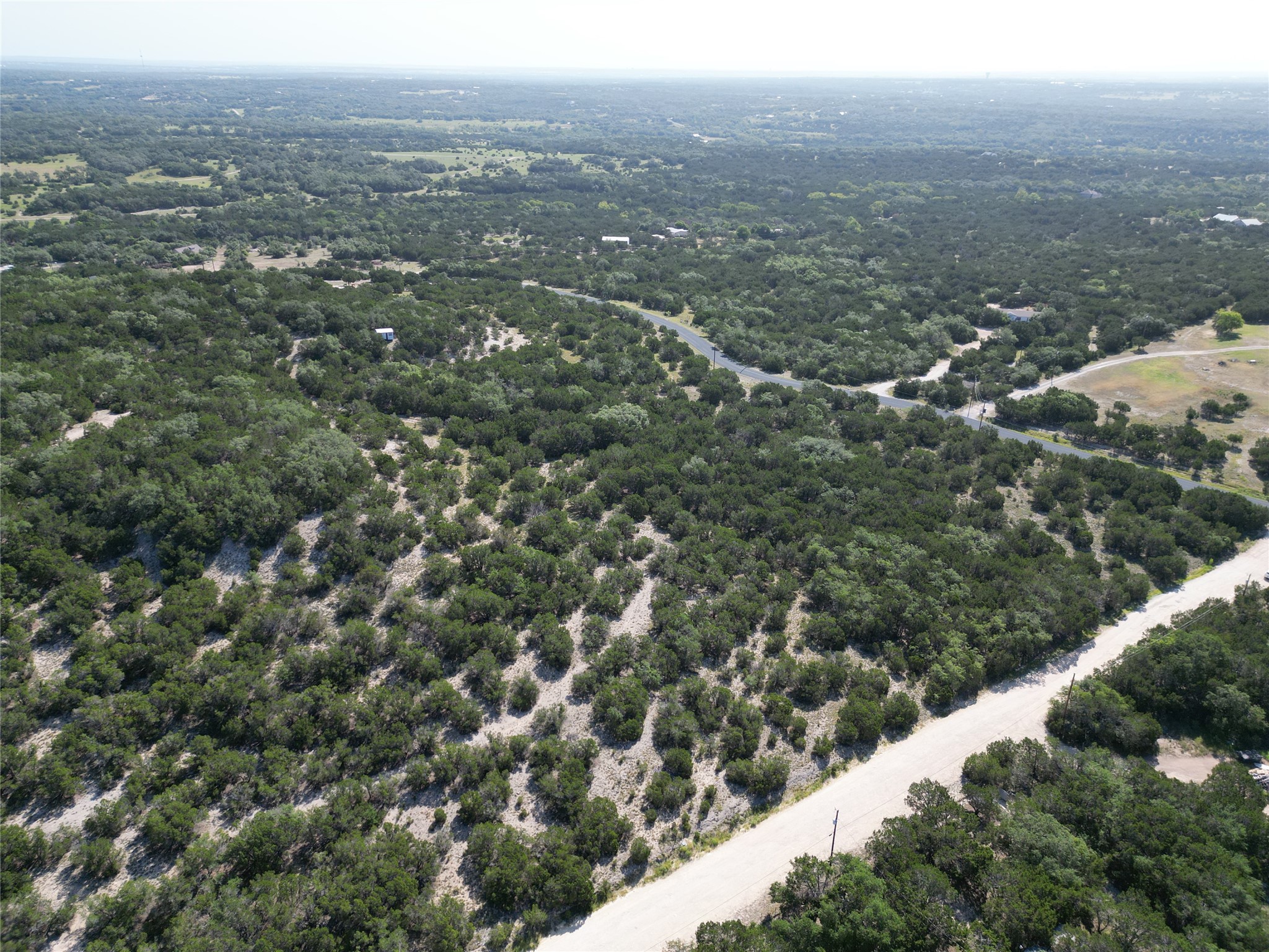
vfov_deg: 56.8
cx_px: 634
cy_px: 476
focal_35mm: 24
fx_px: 880
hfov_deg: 71.6
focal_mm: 6.72
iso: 200
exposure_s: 1/2000
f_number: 1.7
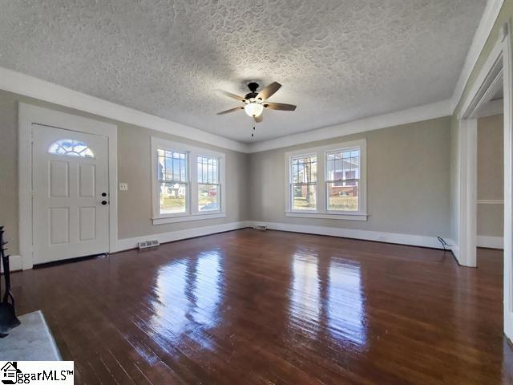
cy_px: 192
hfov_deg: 106.2
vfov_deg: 89.9
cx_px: 256
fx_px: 193
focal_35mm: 13
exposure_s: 1/60
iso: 160
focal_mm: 1.8
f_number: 2.2
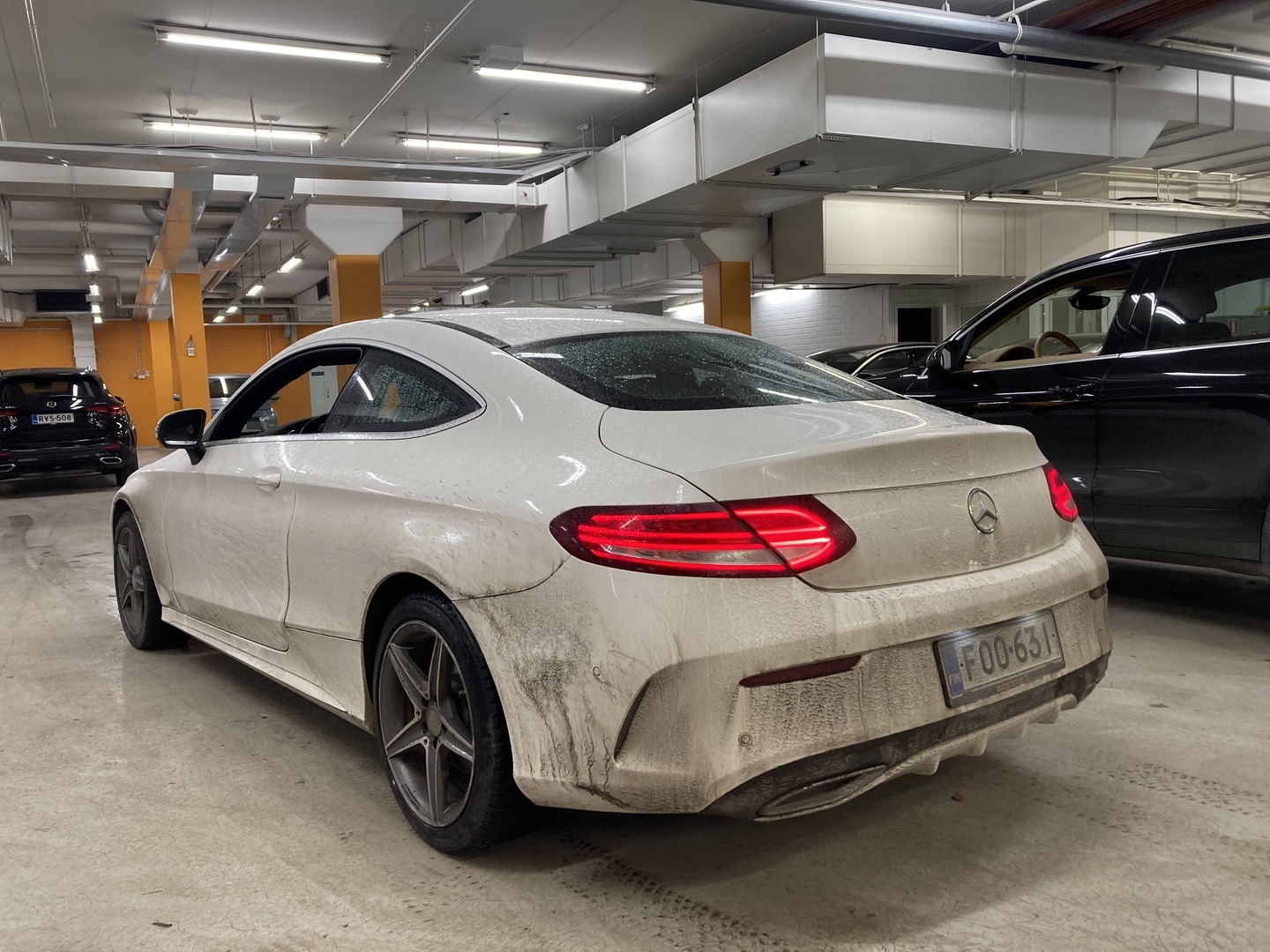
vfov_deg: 49.7
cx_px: 635
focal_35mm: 28
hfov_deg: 63.4
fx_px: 1027
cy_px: 476
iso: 64
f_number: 1.8
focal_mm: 3.99
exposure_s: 1/50
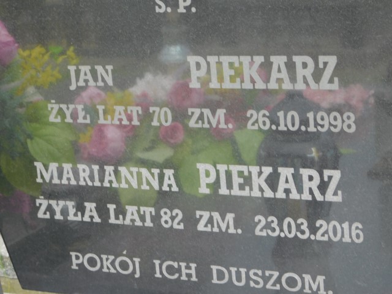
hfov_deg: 19.8
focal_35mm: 99
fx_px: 1121
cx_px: 196
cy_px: 147
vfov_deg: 14.9
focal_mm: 17.6
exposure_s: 1/60
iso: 125
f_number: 4.6
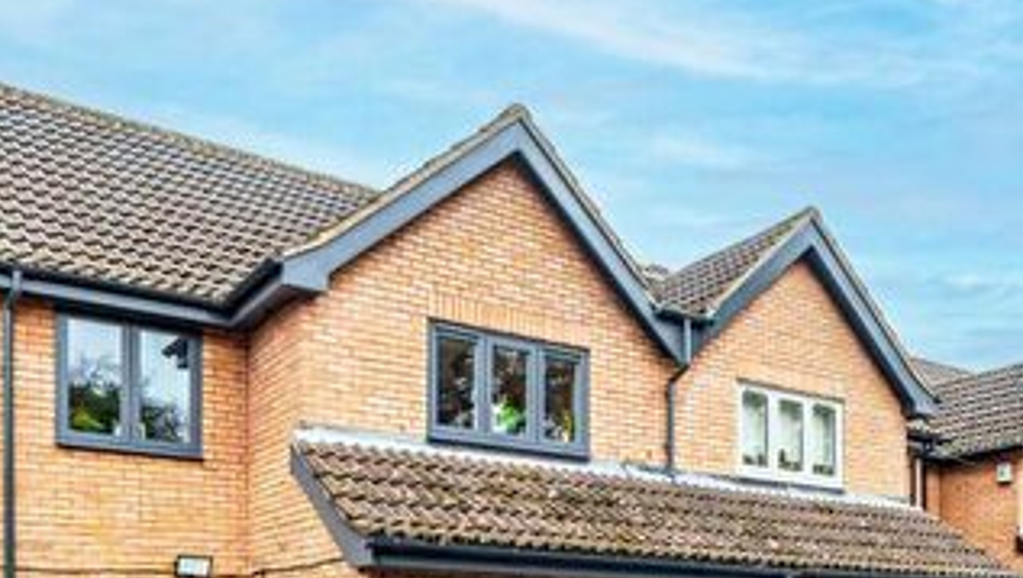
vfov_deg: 28.3
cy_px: 681
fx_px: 1005
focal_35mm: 37
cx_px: 558
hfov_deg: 53.9
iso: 200
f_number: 8
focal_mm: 16
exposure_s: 1/25
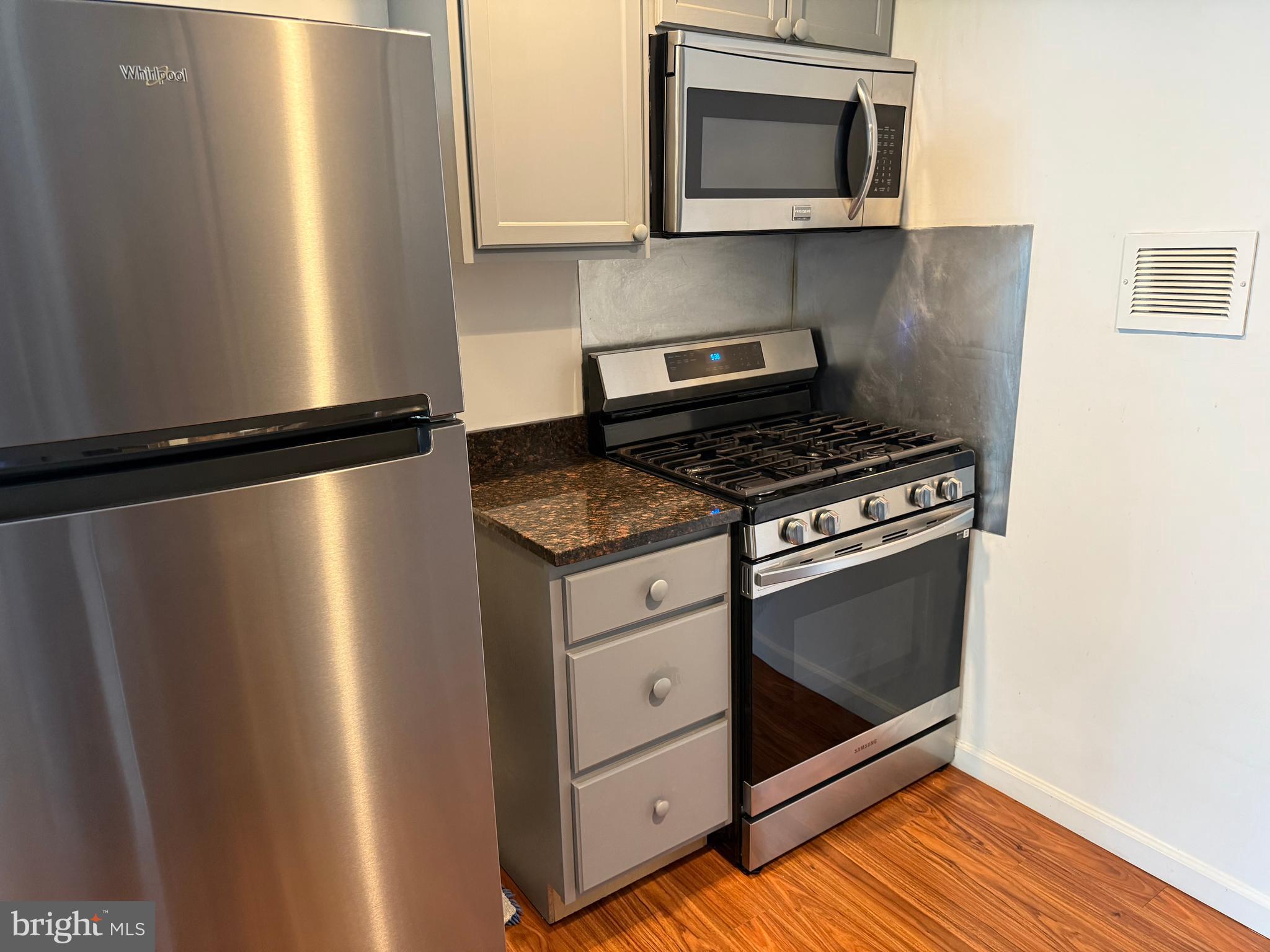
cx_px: 635
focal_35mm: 24
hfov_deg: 71.6
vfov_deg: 56.8
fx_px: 881
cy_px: 476
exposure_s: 1/60
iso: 400
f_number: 1.78
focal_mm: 6.76
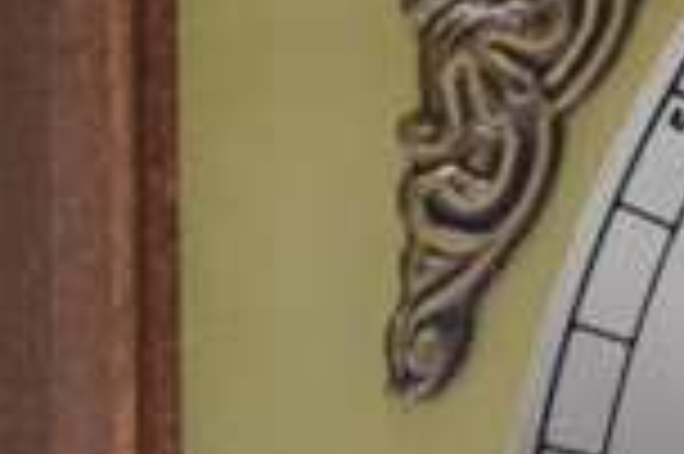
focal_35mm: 544
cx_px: 1732
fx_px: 10330
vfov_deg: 2.5
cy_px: 618
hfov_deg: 3.7
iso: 800
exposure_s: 1/100
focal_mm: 55
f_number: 5.6
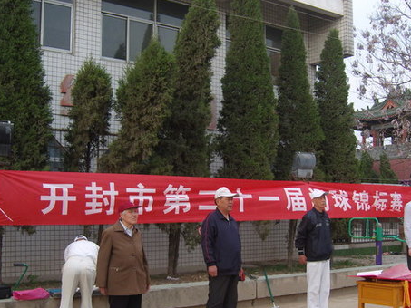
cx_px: 220
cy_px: 202
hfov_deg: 42.0
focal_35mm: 45
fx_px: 534
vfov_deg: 32.0
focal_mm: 7.3
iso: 100
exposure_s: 1/320
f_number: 2.8
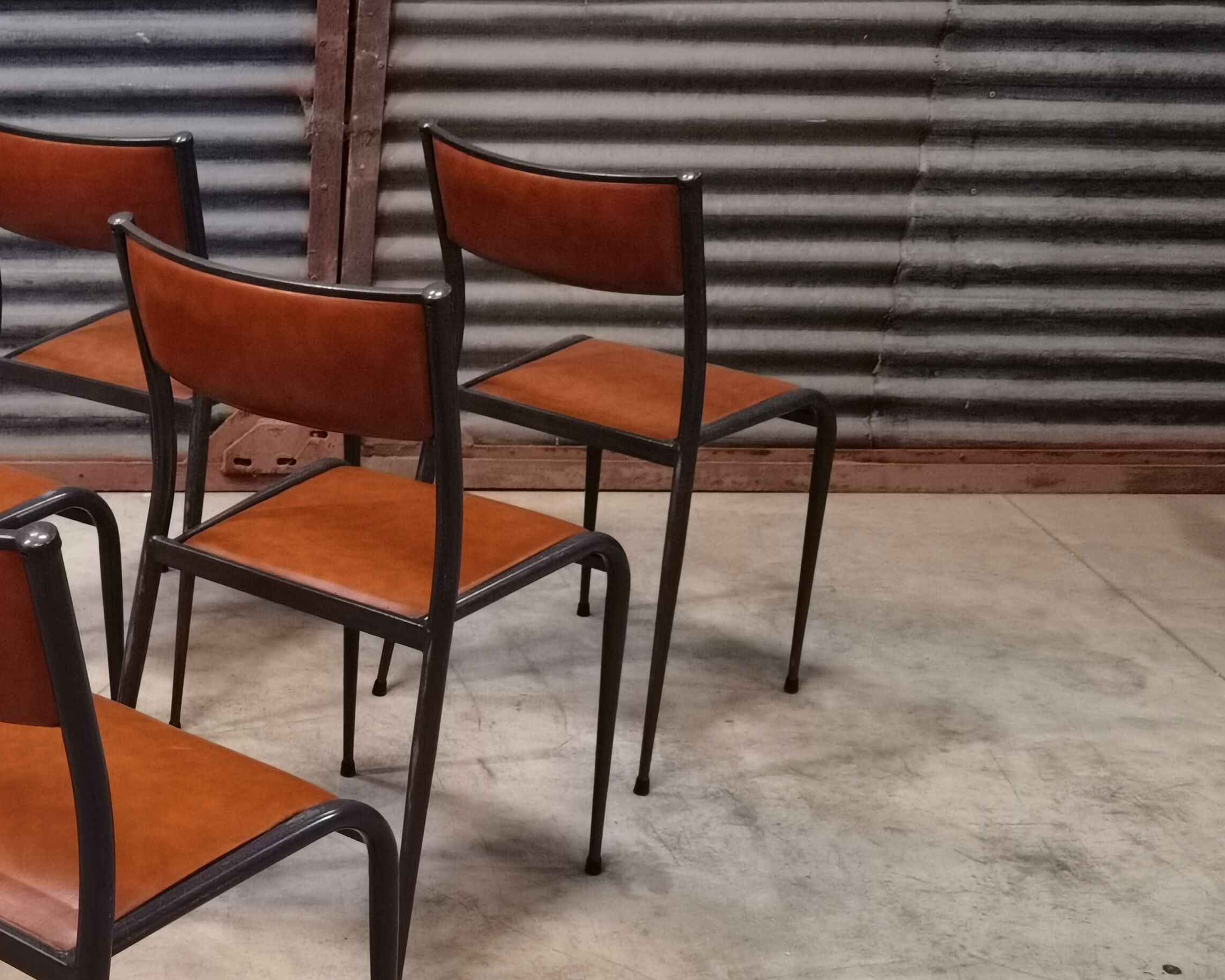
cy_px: 766
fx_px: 1958
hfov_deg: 33.0
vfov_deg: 27.6
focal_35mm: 54
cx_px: 133
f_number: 1.9
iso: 640
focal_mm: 6.71
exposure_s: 1/24
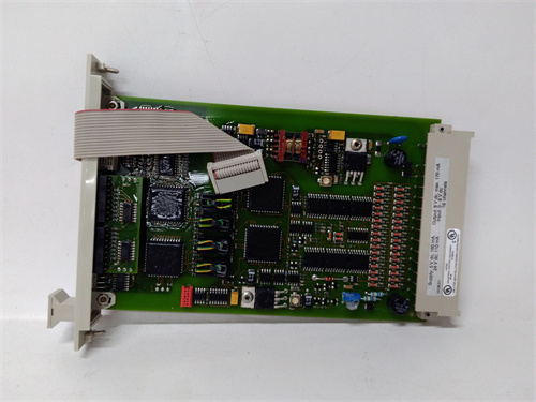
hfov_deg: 65.3
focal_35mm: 27
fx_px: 418
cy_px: 201
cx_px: 268
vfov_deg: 51.4
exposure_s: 1/33
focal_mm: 3.79
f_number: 2
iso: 238
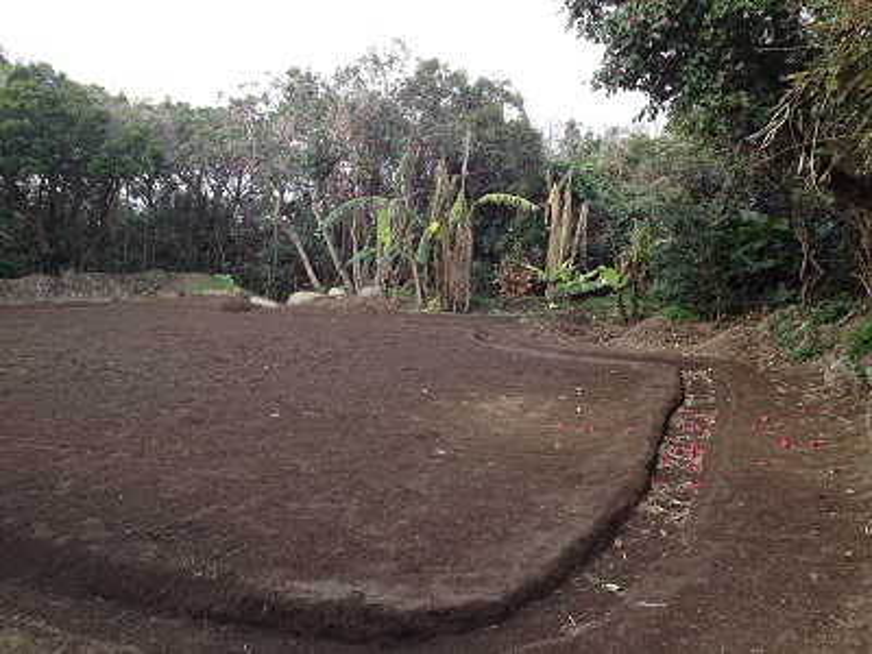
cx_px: 436
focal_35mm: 35
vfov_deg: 40.7
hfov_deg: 52.6
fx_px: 882
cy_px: 327
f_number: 2.4
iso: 50
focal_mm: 4.28
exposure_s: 1/174
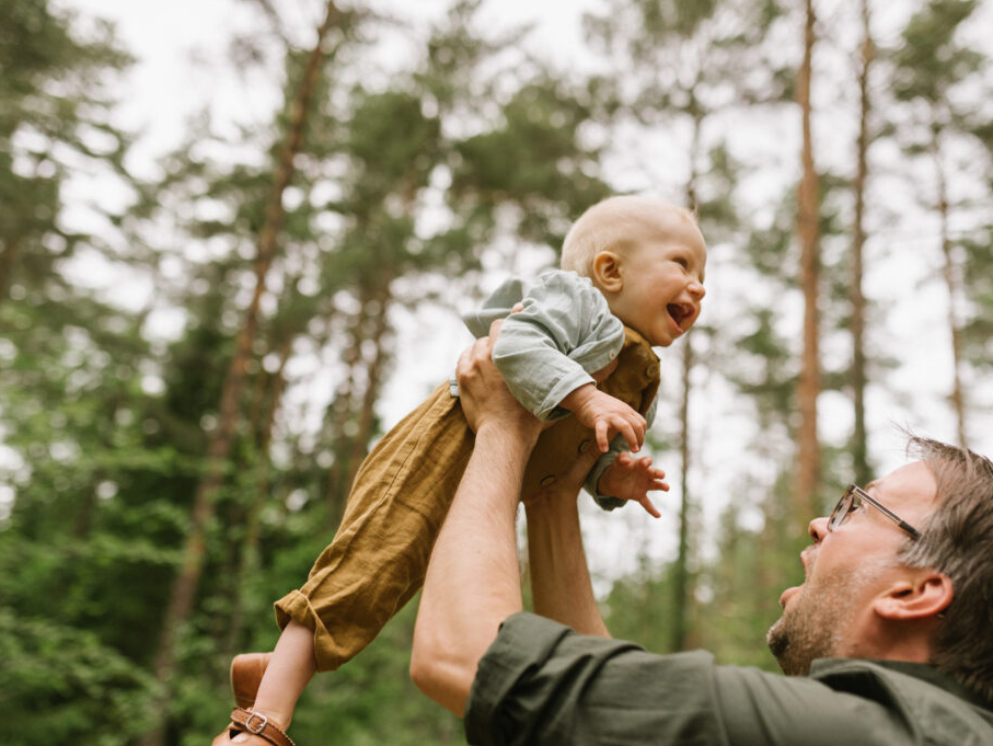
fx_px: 1091
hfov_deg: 48.9
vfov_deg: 37.7
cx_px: 541
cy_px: 372
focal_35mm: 38
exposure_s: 1/3200
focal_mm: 35
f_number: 2.2
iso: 250
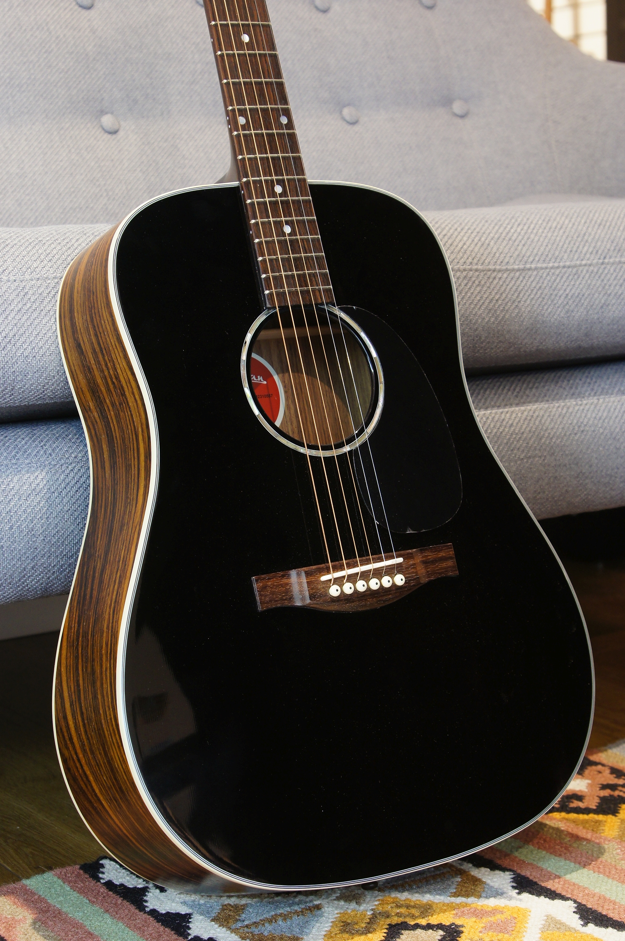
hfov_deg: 18.1
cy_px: 470
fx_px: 1958
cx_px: 312
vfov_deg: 27.0
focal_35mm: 75
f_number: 8
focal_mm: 50
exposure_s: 1/13
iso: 400
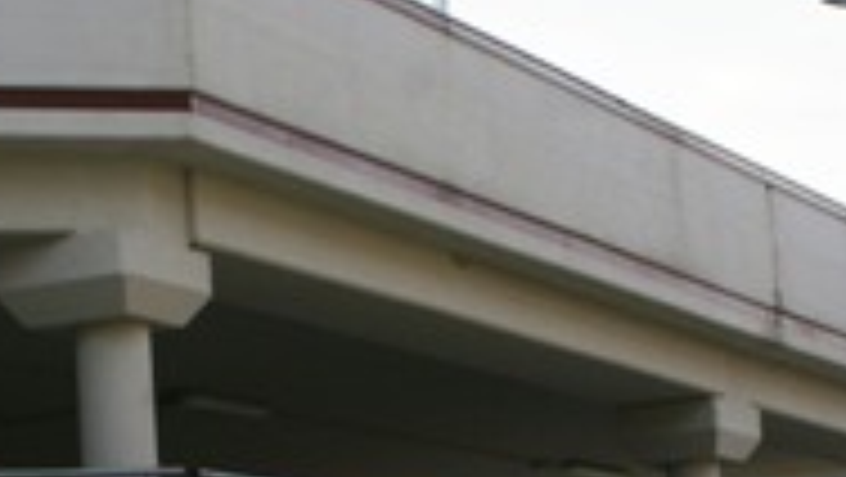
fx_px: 3367
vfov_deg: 8.0
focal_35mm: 150
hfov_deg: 14.3
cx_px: 292
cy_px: 619
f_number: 9
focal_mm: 40
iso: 100
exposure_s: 1/160
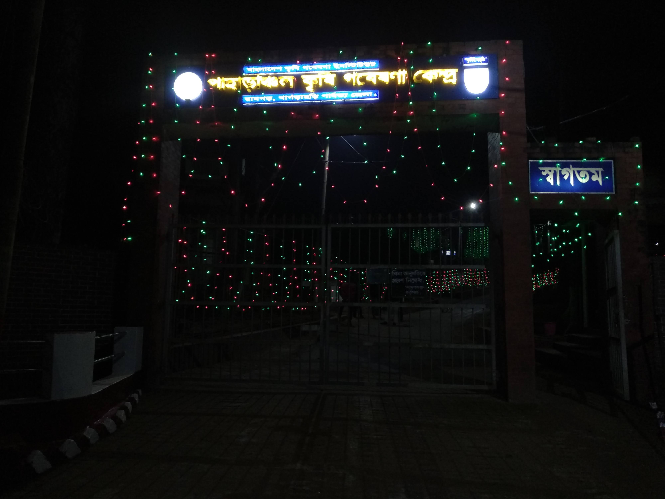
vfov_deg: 53.1
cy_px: 250
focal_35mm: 26
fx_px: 499
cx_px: 332
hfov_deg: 67.3
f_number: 2.2
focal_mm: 3.83
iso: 500
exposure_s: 1/33
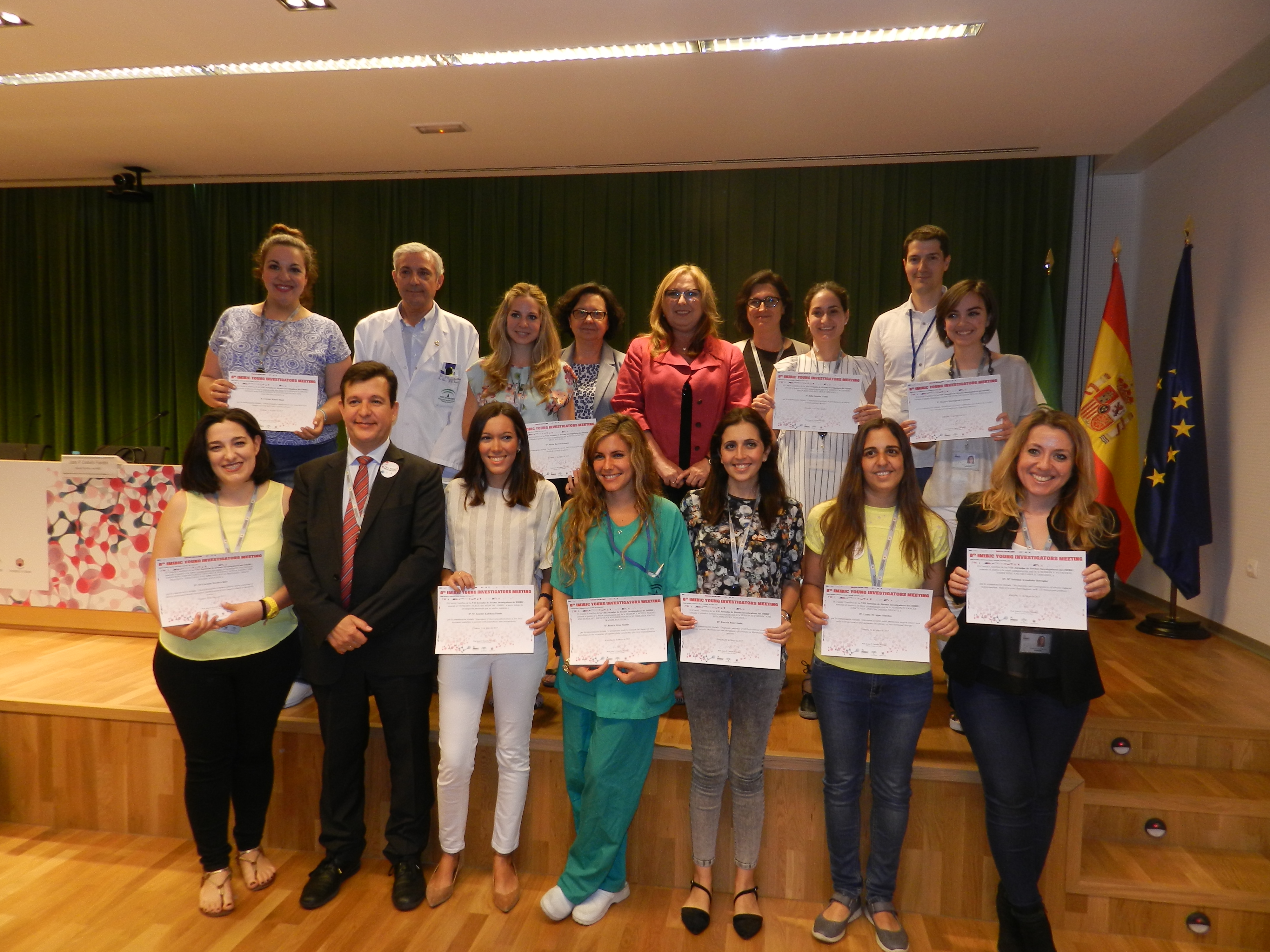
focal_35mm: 23
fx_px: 844
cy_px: 476
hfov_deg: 73.9
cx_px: 635
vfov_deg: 58.9
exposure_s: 1/30
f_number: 3.4
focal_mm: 4
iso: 200
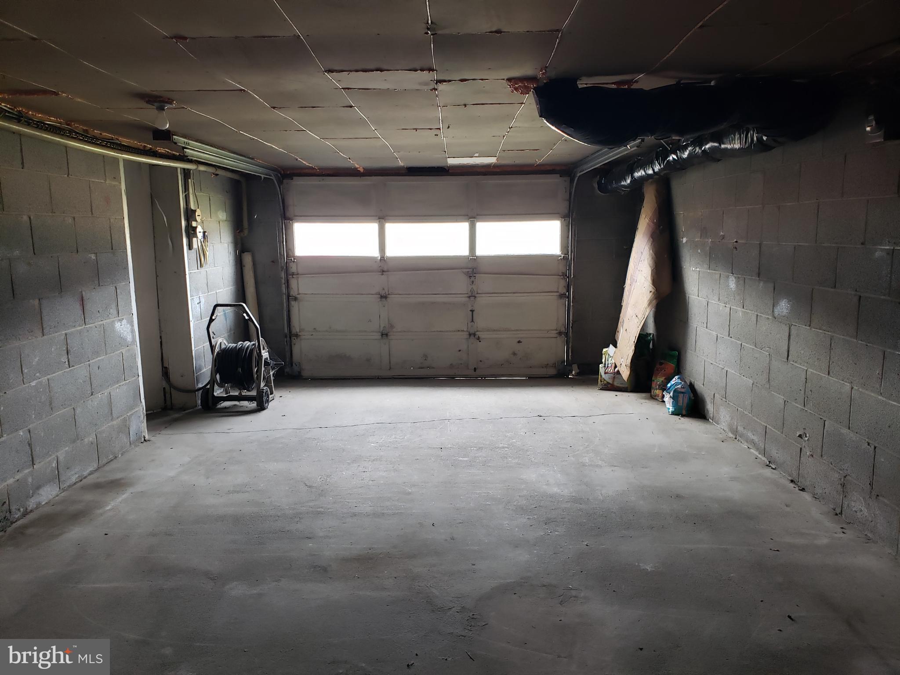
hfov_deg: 67.3
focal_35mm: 26
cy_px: 338
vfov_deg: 53.1
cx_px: 450
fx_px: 676
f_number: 2.4
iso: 250
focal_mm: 4.3
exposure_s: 1/44
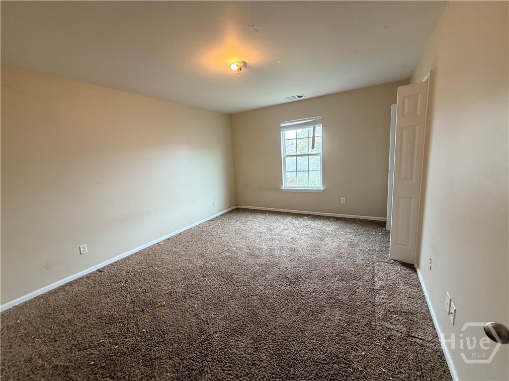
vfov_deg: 85.7
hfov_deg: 102.1
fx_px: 206
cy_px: 190
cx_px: 254
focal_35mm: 14
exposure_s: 1/60
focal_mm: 2.22
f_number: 2.2
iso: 200
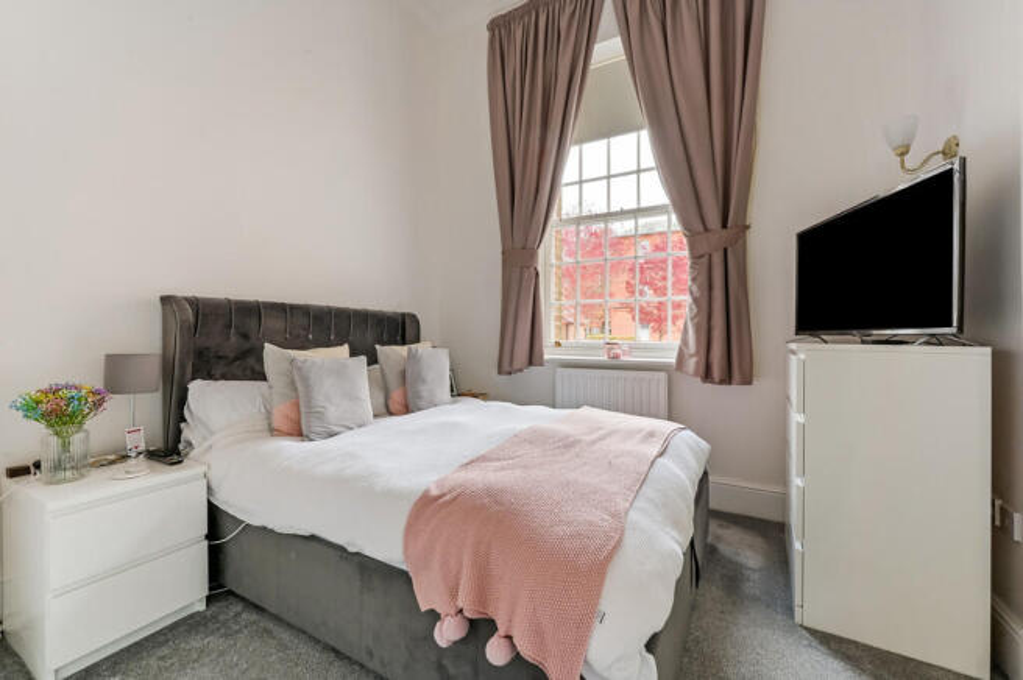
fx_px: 397
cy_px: 340
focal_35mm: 14
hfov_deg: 104.3
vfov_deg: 81.1
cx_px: 512
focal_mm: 14
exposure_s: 1/6
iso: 400
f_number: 14
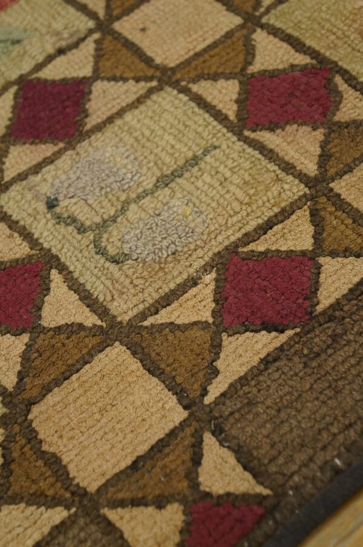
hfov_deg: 18.1
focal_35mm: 75
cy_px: 274
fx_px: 1137
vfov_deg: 27.0
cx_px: 182
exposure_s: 1/80
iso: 1600
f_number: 5
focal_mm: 50
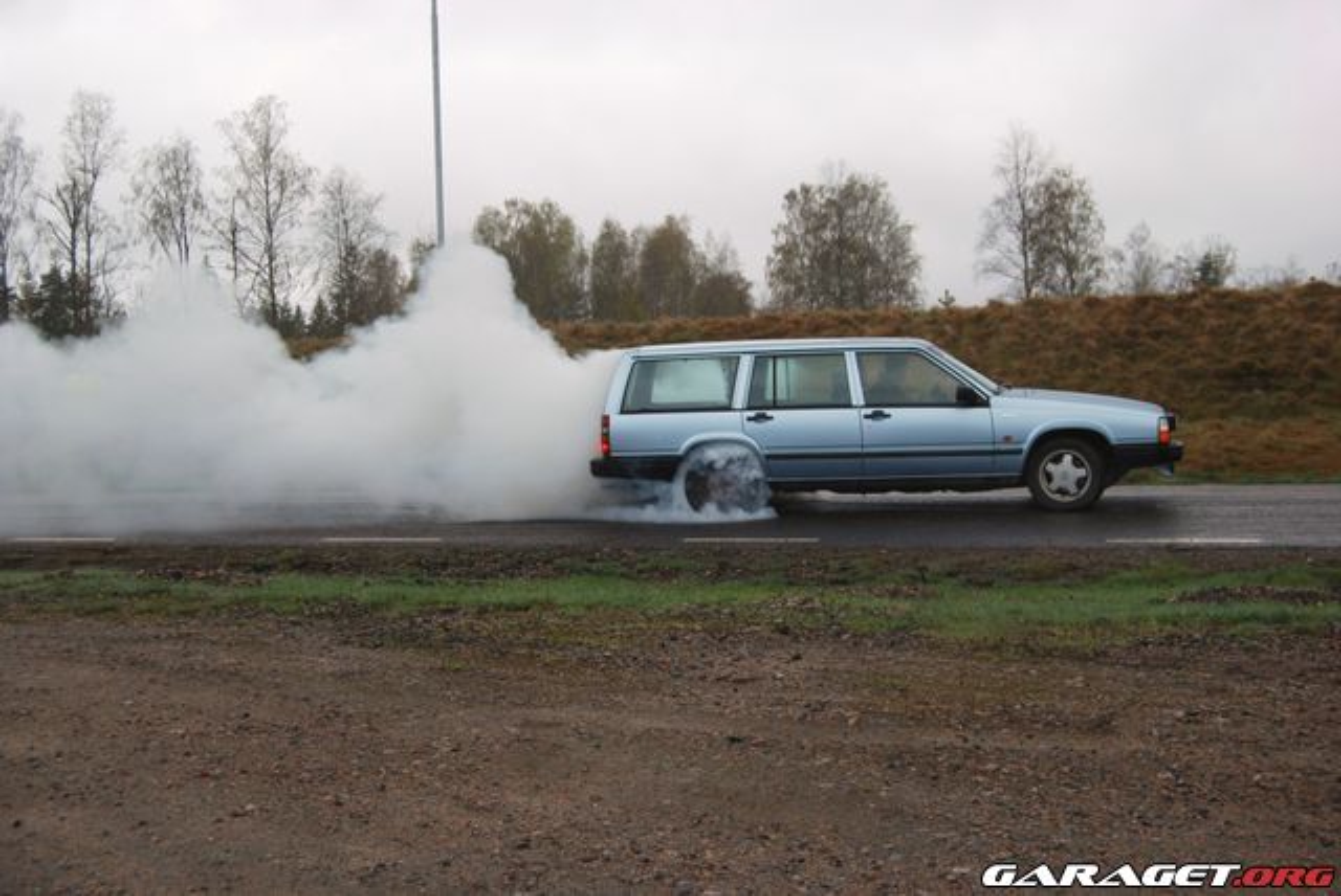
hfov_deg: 42.3
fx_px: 1734
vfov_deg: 29.0
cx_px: 670
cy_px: 448
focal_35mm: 46
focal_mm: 31
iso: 100
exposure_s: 1/160
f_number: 6.3
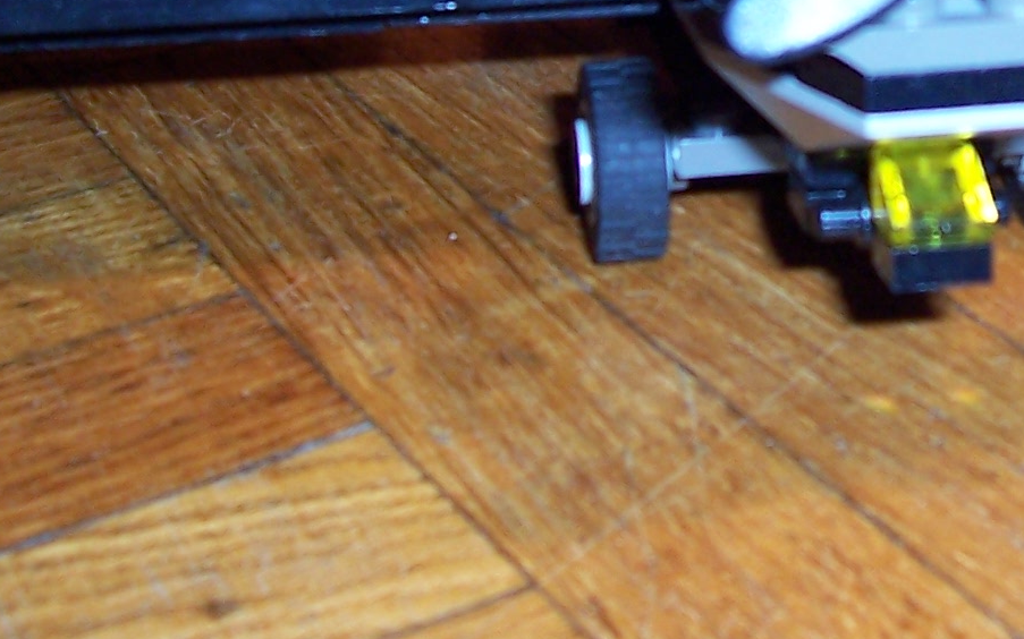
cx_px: 983
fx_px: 2567
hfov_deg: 21.9
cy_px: -80
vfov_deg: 13.9
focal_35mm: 92
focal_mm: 5.6
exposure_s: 1/60
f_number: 2.7
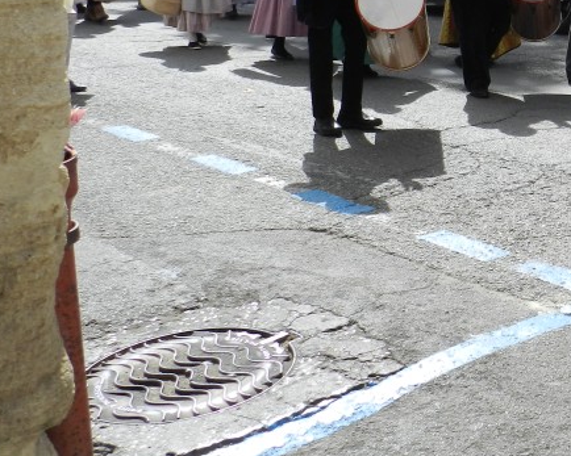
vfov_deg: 20.6
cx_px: 649
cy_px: 13
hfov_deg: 24.4
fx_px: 1216
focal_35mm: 72
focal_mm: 5.6
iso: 160
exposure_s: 1/640
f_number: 3.7
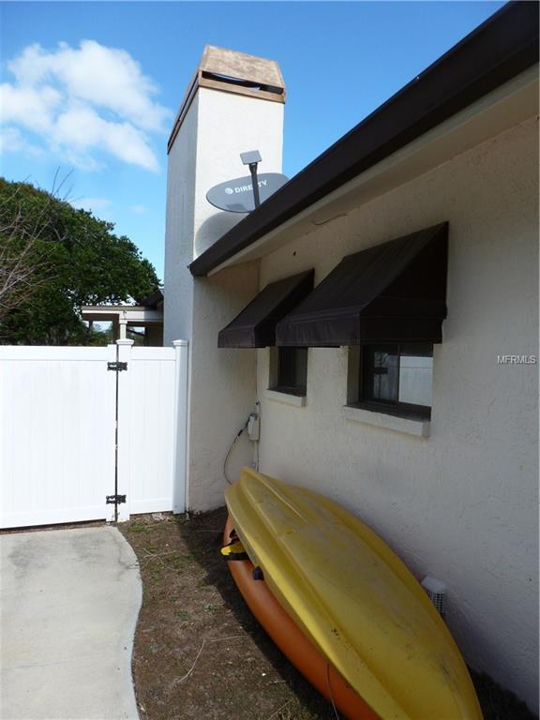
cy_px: 360
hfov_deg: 56.8
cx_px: 270
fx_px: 499
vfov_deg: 71.6
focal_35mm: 24
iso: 100
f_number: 4
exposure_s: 1/400
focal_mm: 4.3
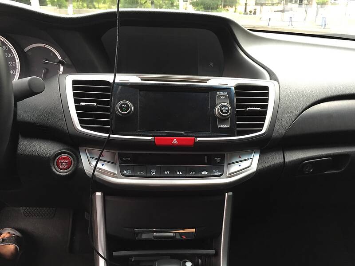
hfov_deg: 61.7
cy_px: 133
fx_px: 297
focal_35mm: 29
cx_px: 178
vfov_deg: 48.2
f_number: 2.2
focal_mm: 4.2
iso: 40
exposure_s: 1/30
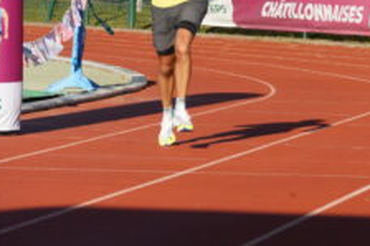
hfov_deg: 3.8
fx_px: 5505
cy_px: 67
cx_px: 286
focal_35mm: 536
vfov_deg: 2.6
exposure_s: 1/8000
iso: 8000
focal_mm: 300
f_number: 11
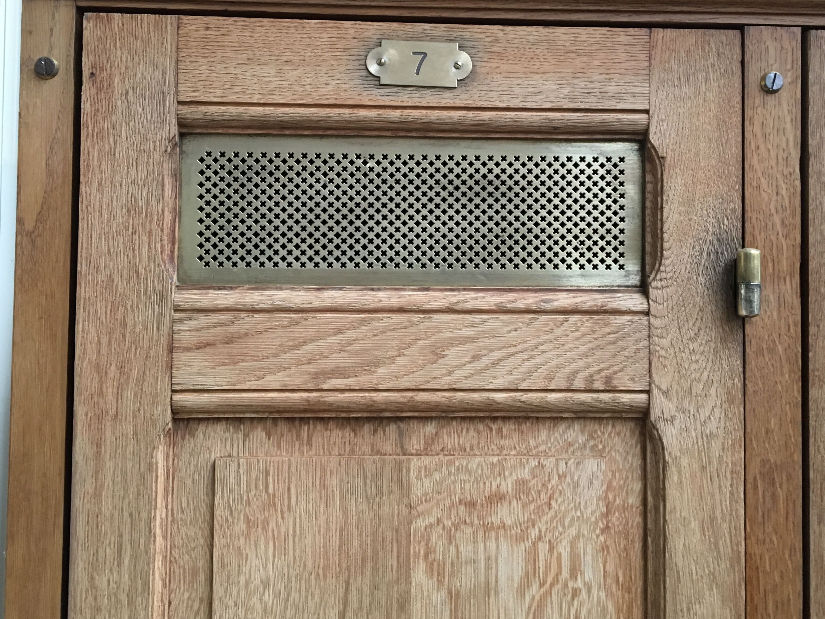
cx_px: 420
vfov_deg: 38.5
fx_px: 882
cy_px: 248
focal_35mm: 37
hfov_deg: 50.1
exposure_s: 1/33
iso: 160
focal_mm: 4.15
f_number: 2.2
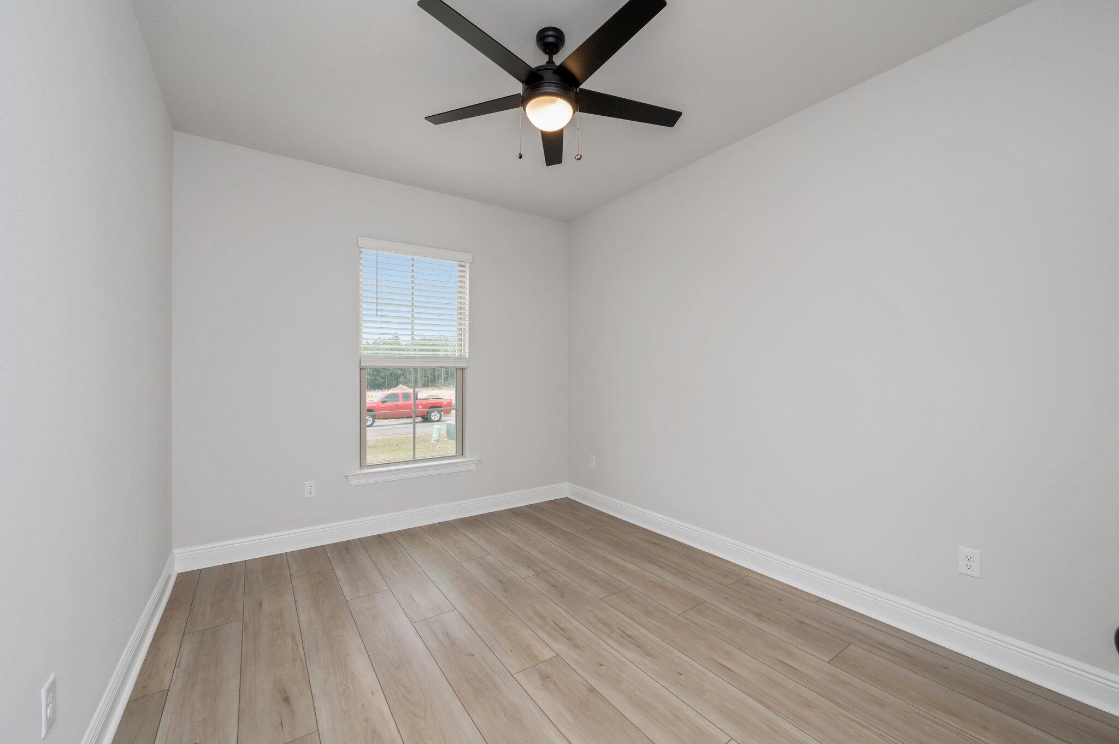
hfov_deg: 104.3
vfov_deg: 81.1
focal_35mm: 14
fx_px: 435
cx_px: 560
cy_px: 372
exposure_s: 1/60
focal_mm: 14
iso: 320
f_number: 9
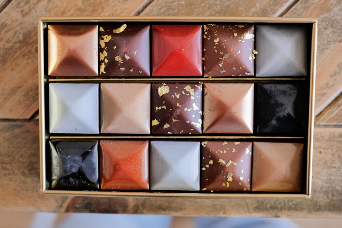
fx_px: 399
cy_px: 108
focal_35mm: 42
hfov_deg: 46.4
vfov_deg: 31.9
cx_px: 171
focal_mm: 20
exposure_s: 1/50
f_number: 3.2
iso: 800
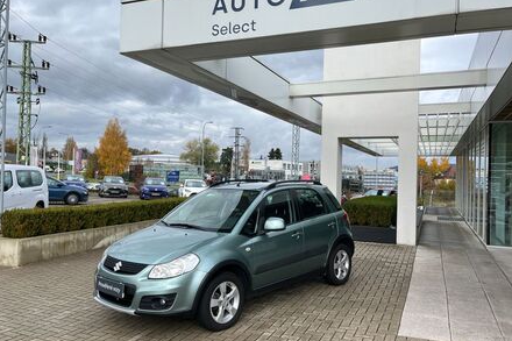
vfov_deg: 43.6
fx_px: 426
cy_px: 169
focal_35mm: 30
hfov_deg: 61.9
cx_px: 240
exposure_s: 1/527
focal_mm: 5.1
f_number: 1.6
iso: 50
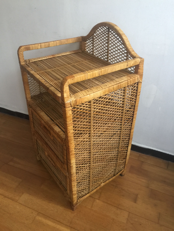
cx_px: 87
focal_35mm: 29
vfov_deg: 61.7
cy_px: 116
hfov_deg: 48.2
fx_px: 194
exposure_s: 1/17
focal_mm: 4.15
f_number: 2.2
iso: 80
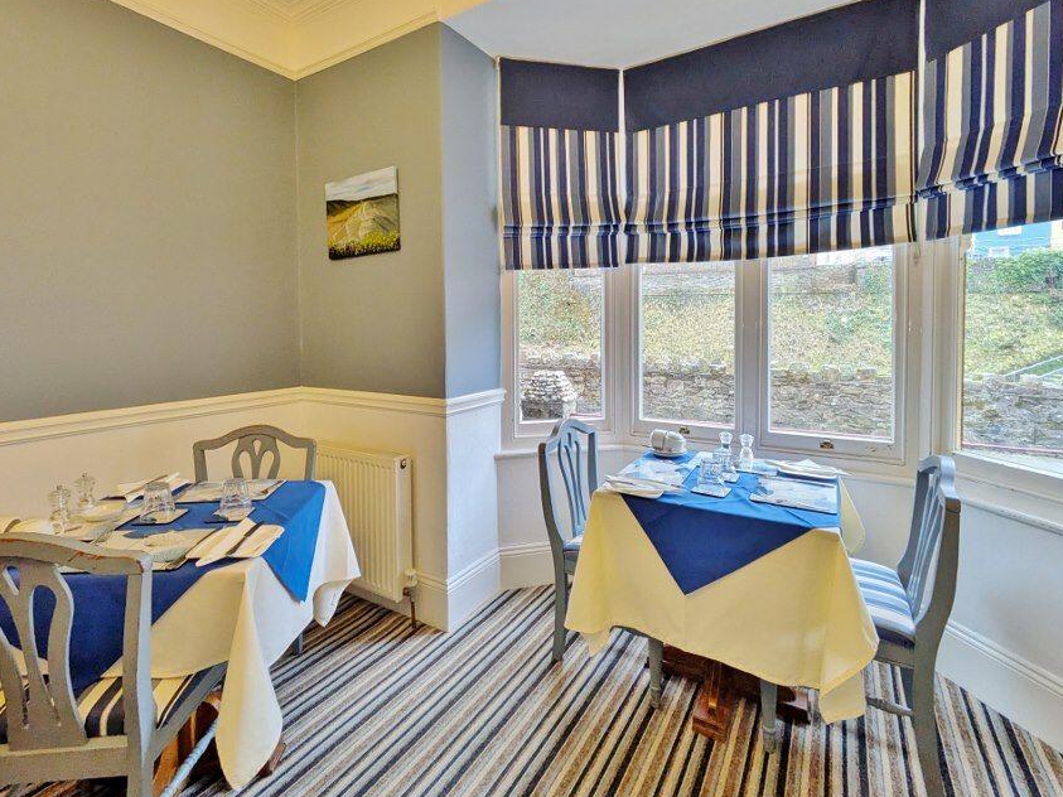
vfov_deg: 74.2
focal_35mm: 17
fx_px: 522
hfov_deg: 91.0
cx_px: 513
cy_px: 336
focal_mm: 1.83
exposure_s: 1/100
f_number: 2.2
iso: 286
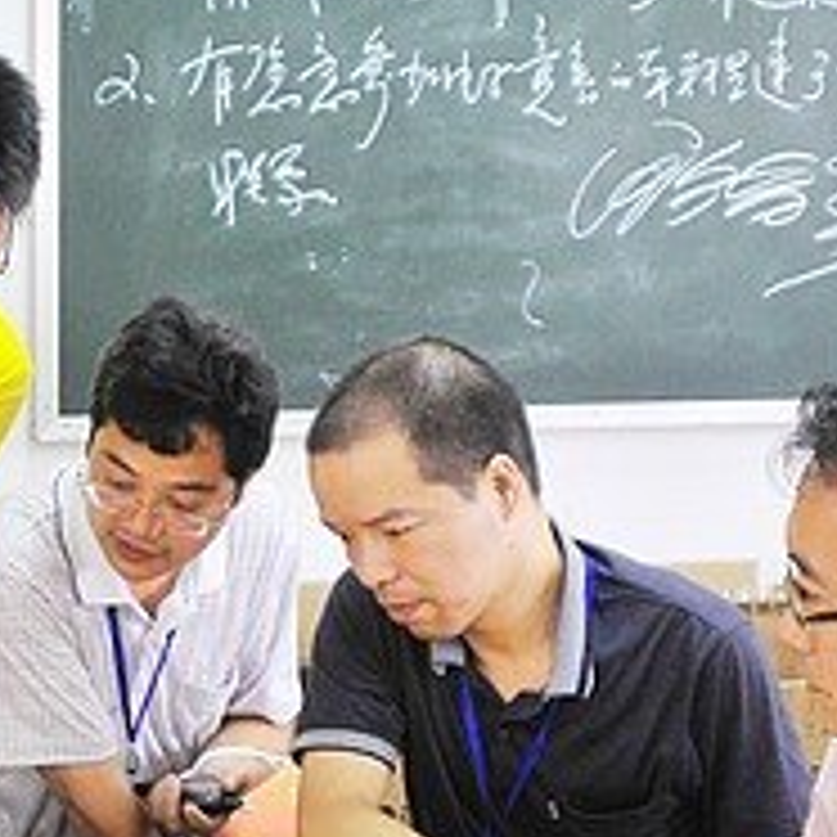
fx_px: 2024
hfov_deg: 22.5
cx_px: 0
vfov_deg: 23.0
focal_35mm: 74
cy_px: 695
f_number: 3.5
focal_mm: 18
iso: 500
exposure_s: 1/40
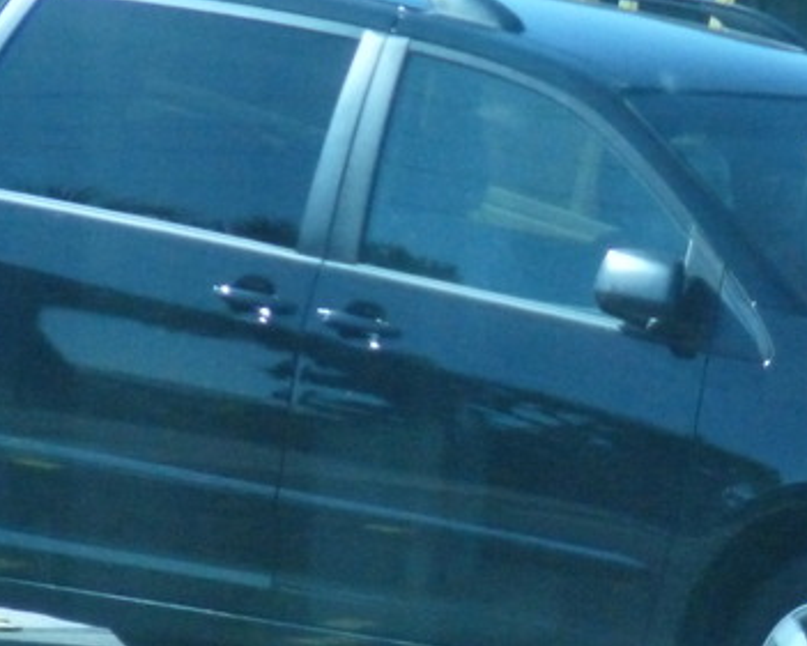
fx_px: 26973
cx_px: 648
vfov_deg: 1.4
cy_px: 536
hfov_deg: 1.7
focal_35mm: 1129
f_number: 4
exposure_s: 1/640
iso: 800
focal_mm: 81.2
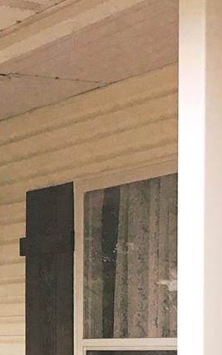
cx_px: -23
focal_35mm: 125
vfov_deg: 15.9
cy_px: 450
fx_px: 1210
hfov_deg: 10.4
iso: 50
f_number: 2.4
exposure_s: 1/30
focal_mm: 3.3
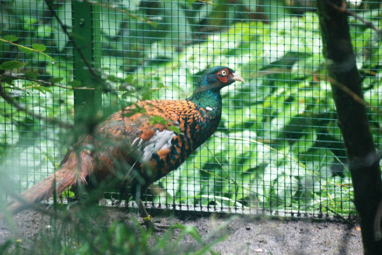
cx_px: 191
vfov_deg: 4.7
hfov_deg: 7.0
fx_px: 3107
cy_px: 128
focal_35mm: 292
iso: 1000
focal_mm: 195
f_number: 4.8
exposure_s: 1/160
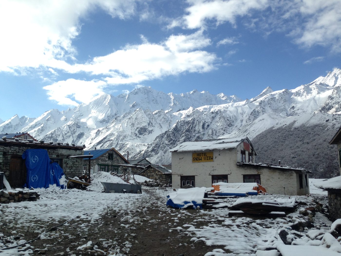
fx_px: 325
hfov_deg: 55.4
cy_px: 128
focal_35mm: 33
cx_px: 170
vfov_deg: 42.9
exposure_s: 1/1869
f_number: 2.4
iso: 50
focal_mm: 4.12
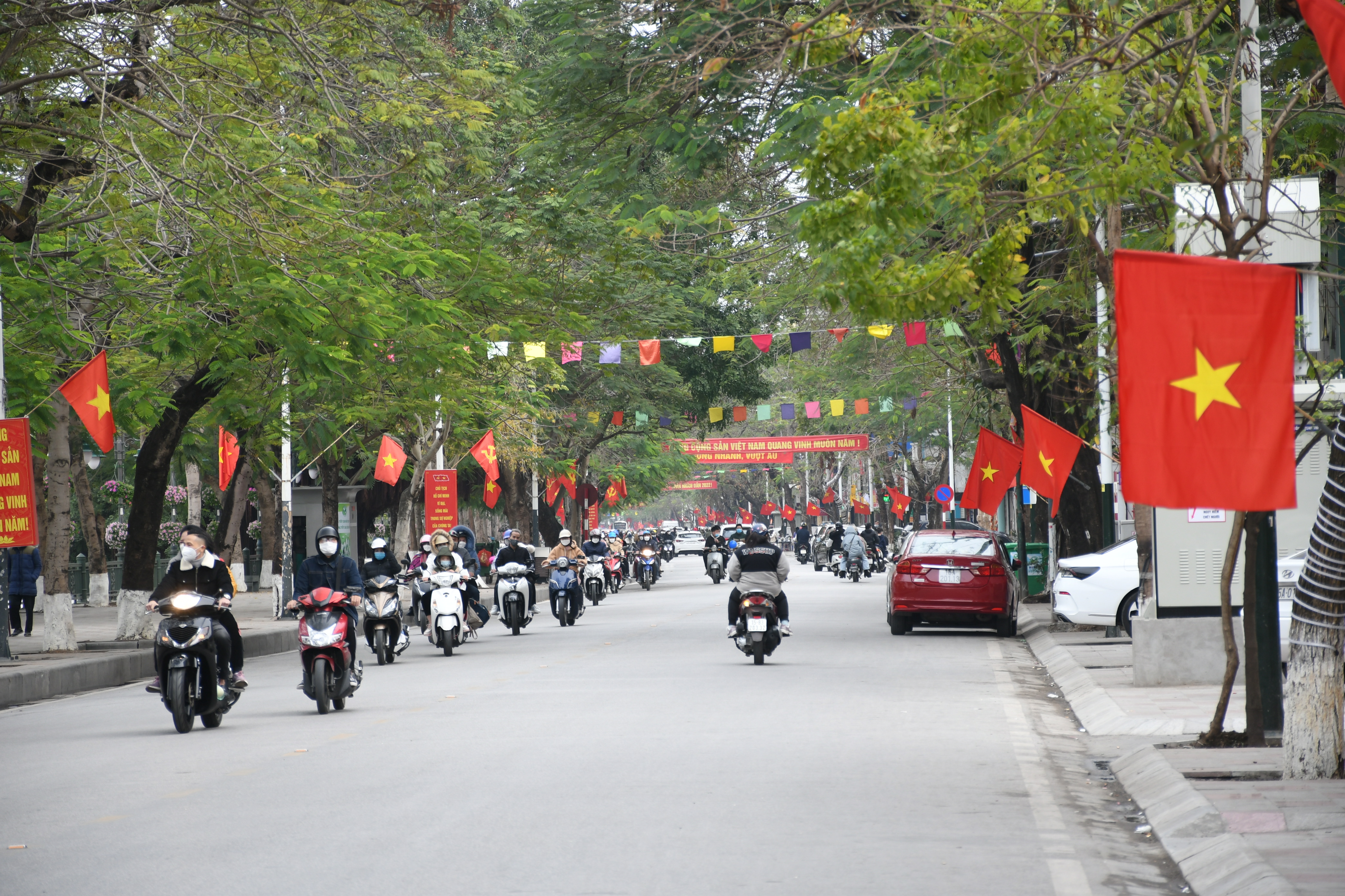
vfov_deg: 8.7
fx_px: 5884
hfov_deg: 13.0
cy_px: 448
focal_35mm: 158
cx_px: 672
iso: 200
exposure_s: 1/200
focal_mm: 105
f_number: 5.6
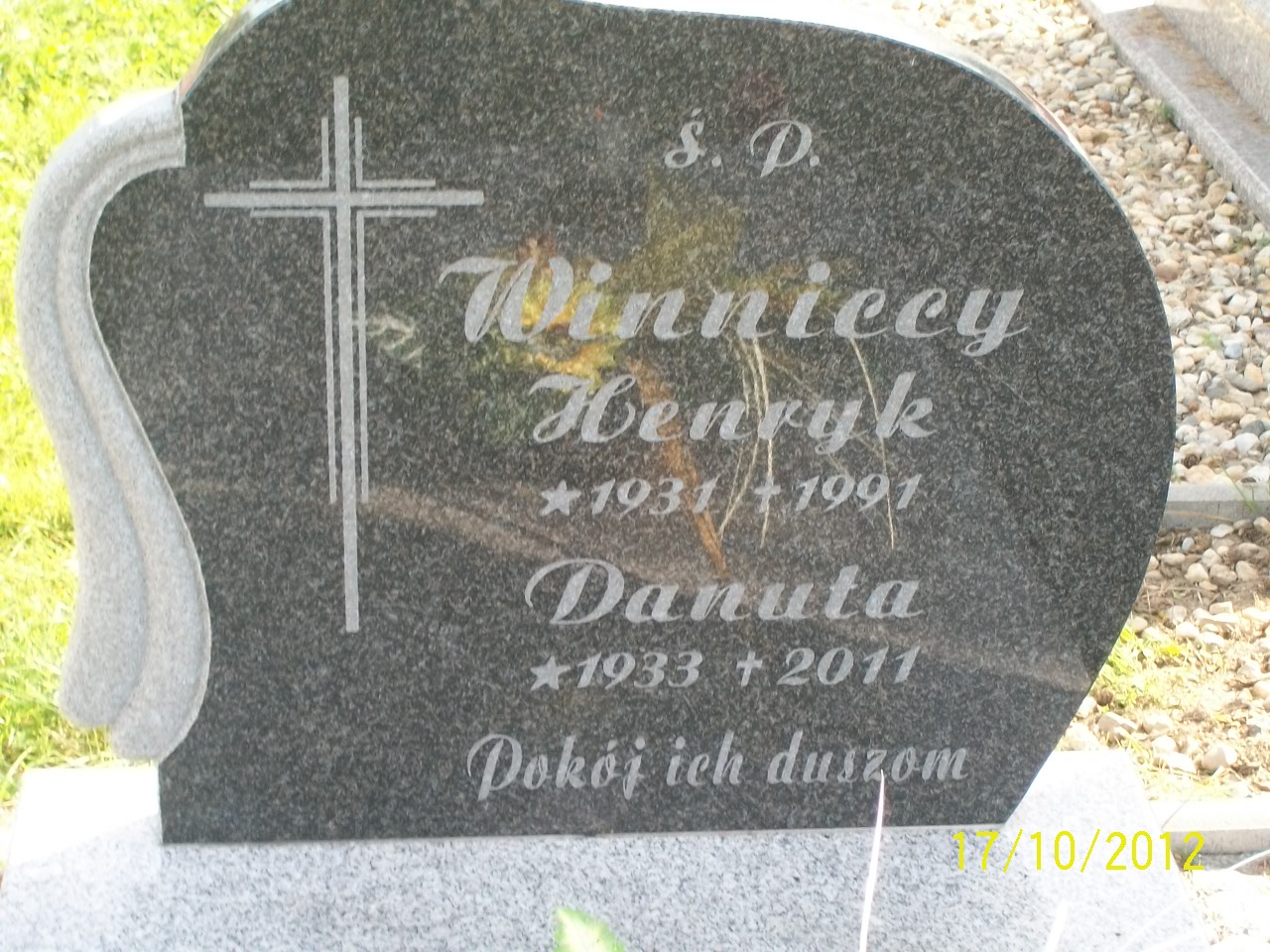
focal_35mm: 87
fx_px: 3192
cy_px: 476
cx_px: 635
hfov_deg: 22.5
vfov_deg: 17.0
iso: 80
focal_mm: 14.3
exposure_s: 1/80
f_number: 4.3
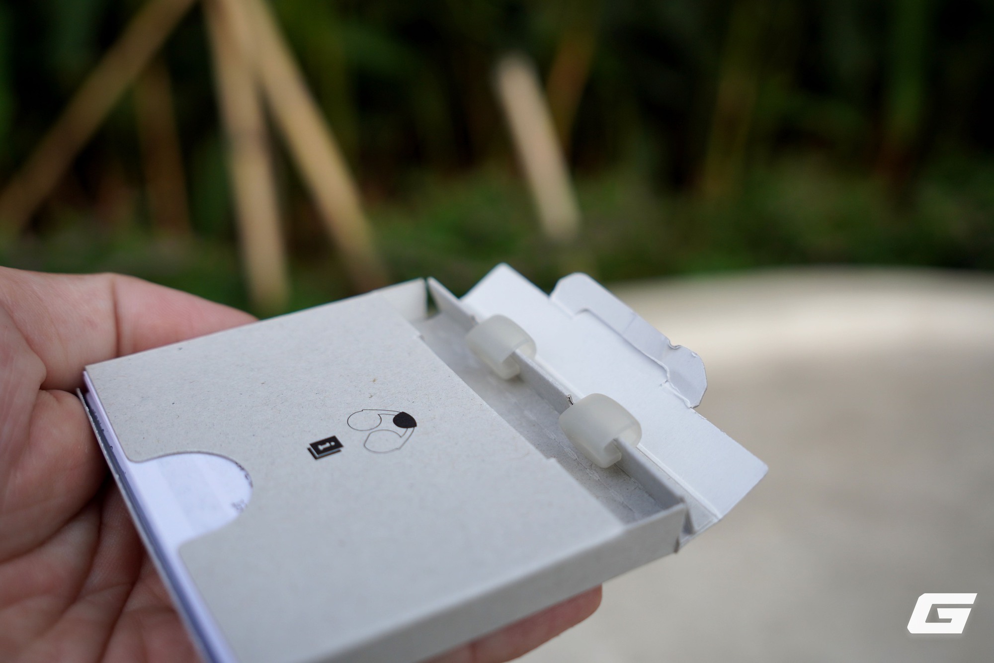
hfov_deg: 51.6
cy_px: 332
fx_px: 1027
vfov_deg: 35.8
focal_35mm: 37
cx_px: 497
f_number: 3.5
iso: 100
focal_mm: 24.8
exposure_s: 1/1000
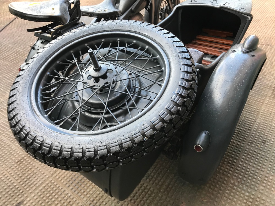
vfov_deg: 49.7
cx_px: 138
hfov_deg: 63.4
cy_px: 103
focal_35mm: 28
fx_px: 222
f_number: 1.8
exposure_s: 1/50
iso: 32
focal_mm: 3.99
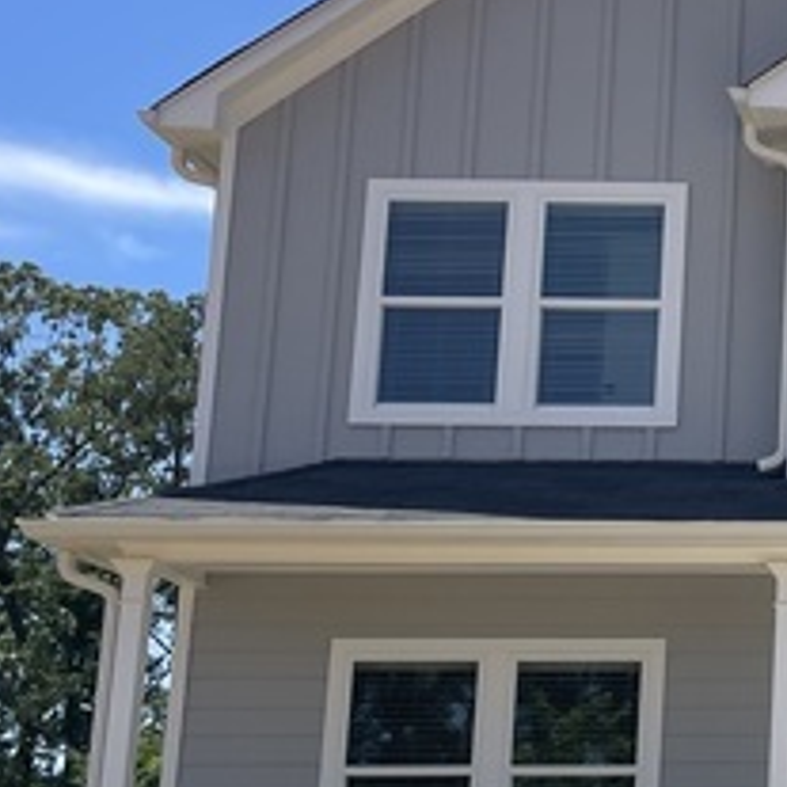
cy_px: 509
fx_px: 2289
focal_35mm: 89
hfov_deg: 17.6
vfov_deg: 19.5
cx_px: 1167
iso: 32
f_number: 1.6
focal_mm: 4.2
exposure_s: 1/3861
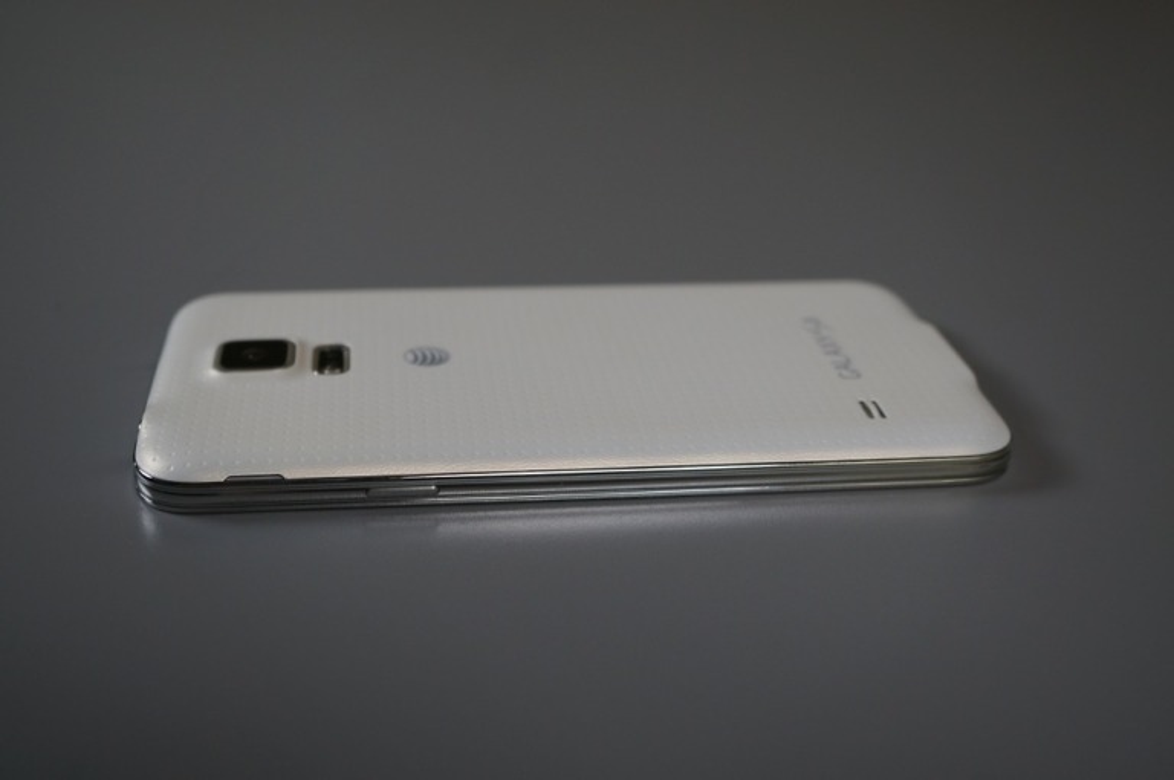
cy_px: 390
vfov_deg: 29.8
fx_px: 1466
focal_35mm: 45
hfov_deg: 43.7
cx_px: 587
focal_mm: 30
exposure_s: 1/60
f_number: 4.5
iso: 250
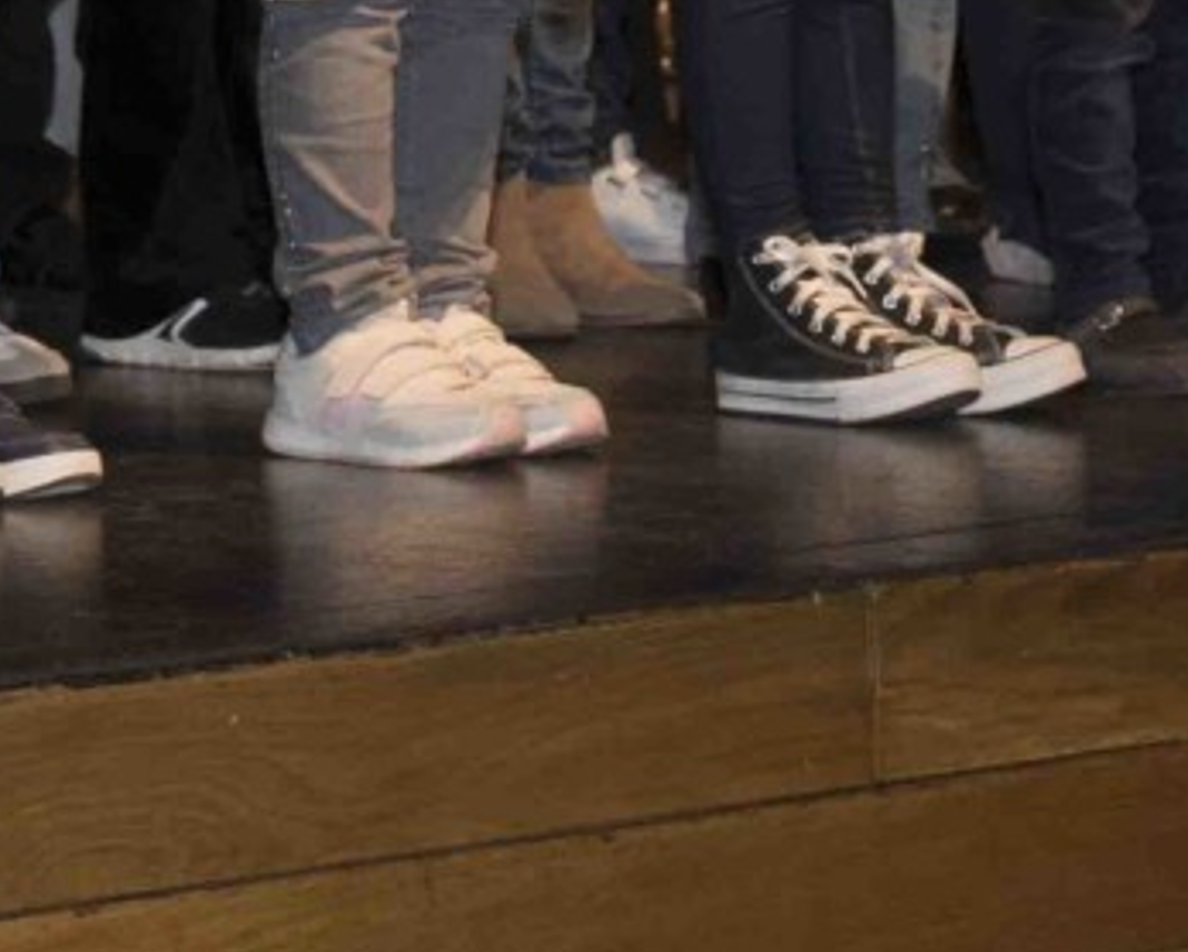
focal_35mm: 188
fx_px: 6614
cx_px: 445
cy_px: -925
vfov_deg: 7.9
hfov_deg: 10.3
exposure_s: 1/80
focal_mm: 32
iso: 800
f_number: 5.6
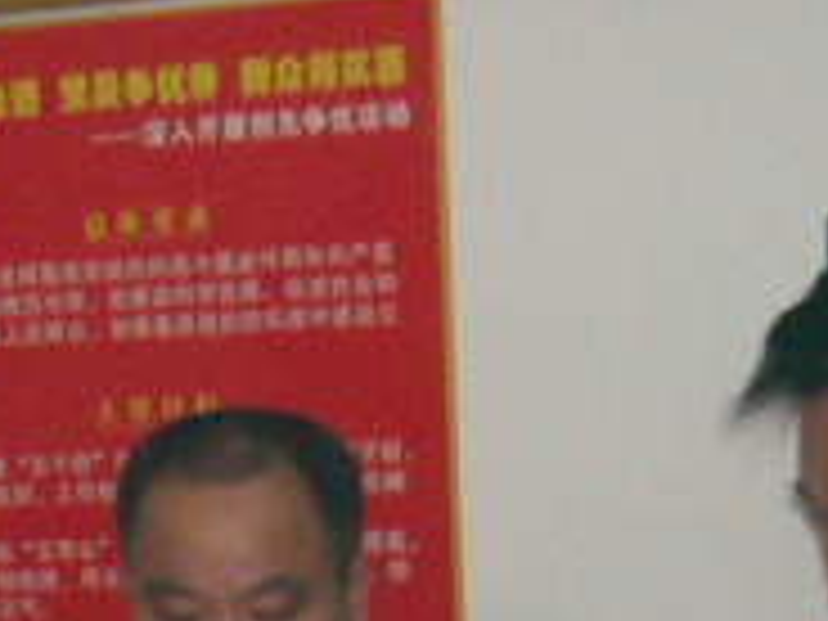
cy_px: 1539
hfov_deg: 9.9
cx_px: -351
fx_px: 4664
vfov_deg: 7.1
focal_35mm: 195
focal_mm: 5.7
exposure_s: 1/60
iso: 400
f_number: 2.8
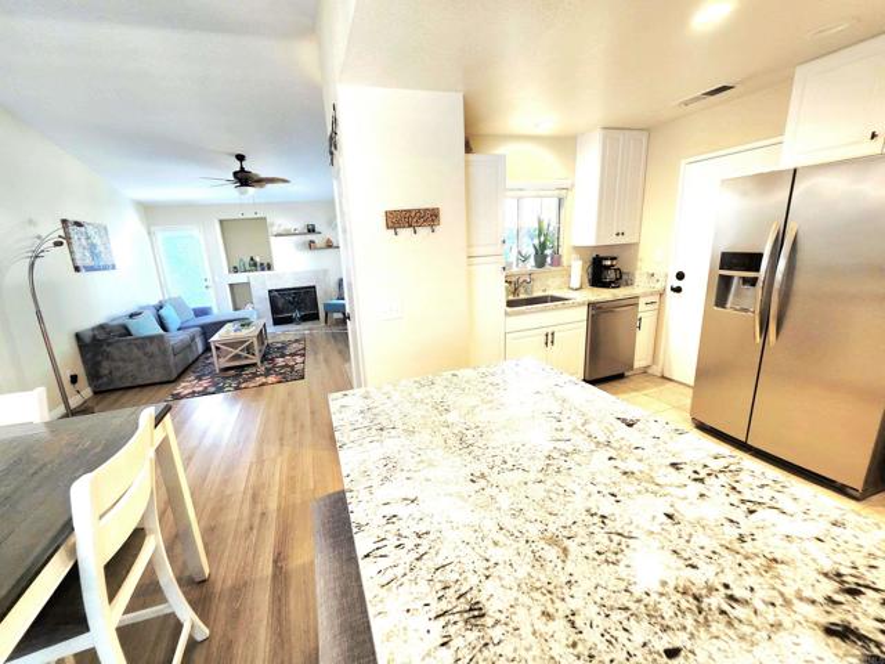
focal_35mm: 13
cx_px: 442
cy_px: 332
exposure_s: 1/60.2
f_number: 2.2
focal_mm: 1.74
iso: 320
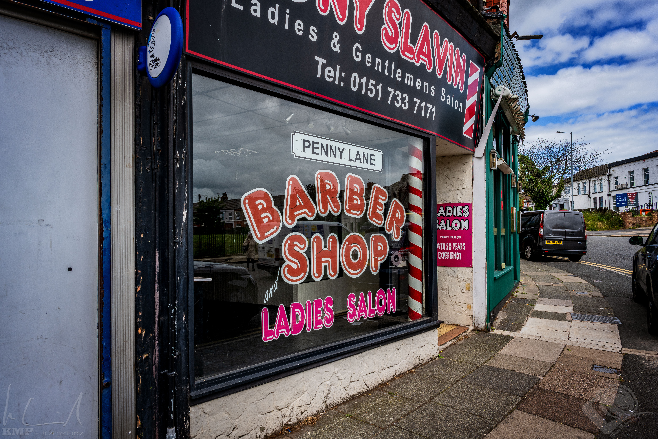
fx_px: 439
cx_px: 329
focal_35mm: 24
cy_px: 220
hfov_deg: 73.7
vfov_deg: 53.1
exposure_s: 1/160
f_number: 9
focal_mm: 24
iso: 100
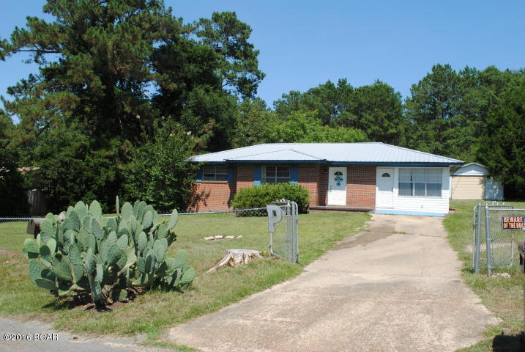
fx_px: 394
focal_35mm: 27
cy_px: 176
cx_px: 262
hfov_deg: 67.3
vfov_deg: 48.1
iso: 100
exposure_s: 1/200
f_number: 8
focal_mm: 18
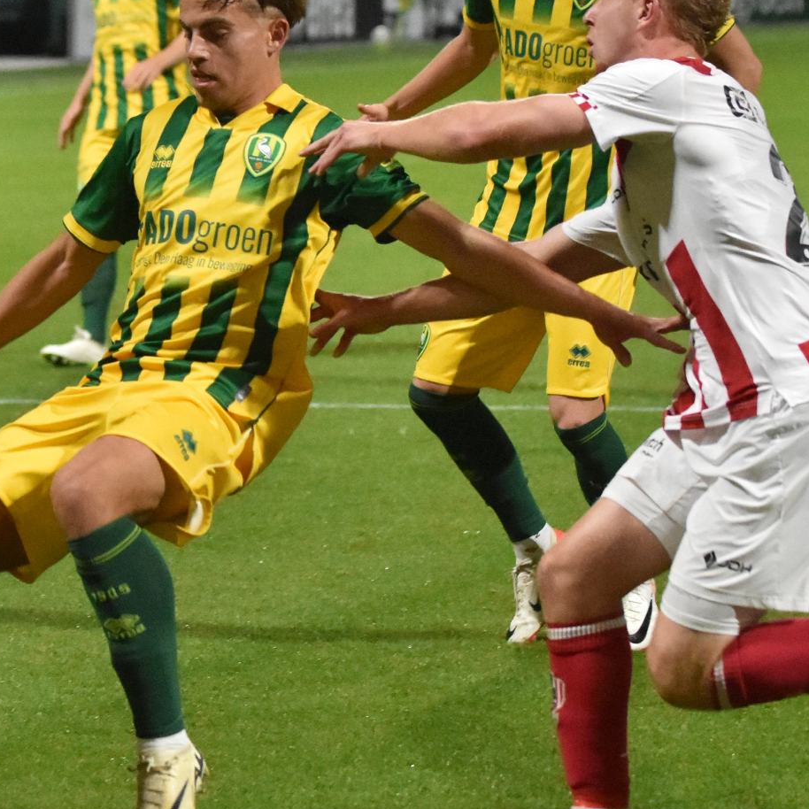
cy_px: 346
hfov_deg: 8.7
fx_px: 5312
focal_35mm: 201
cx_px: 343
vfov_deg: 8.7
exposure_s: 1/800
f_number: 2.8
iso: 4000
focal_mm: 75
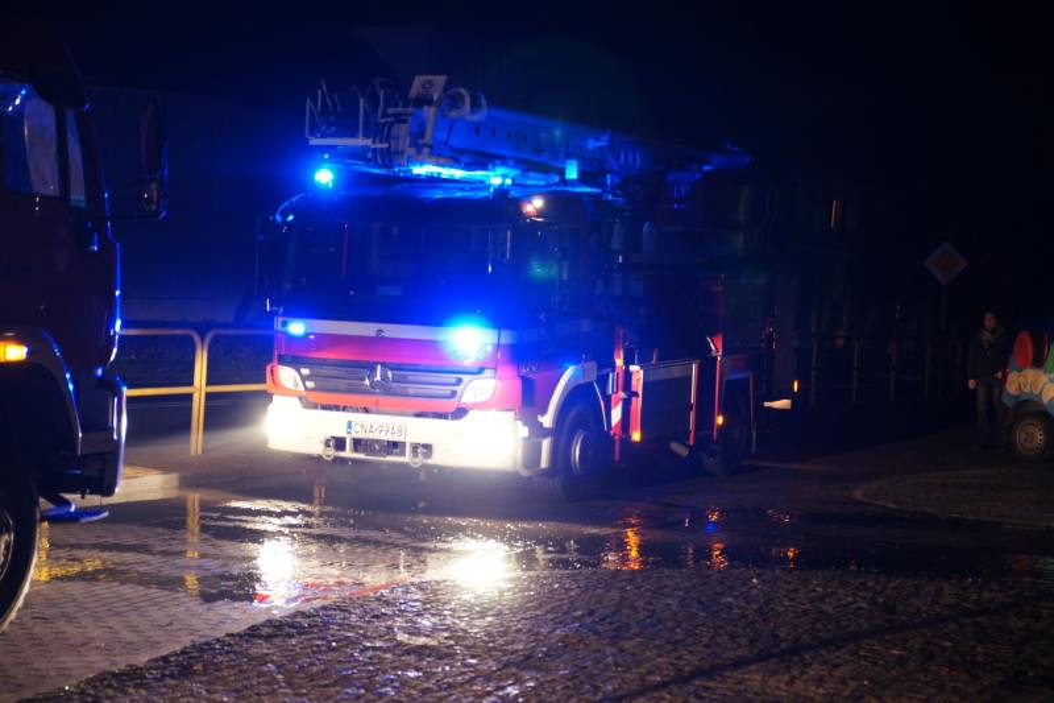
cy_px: 352
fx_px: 2195
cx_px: 527
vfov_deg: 18.2
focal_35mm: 75
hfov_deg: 27.0
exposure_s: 1/25
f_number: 2.8
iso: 800
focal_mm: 50
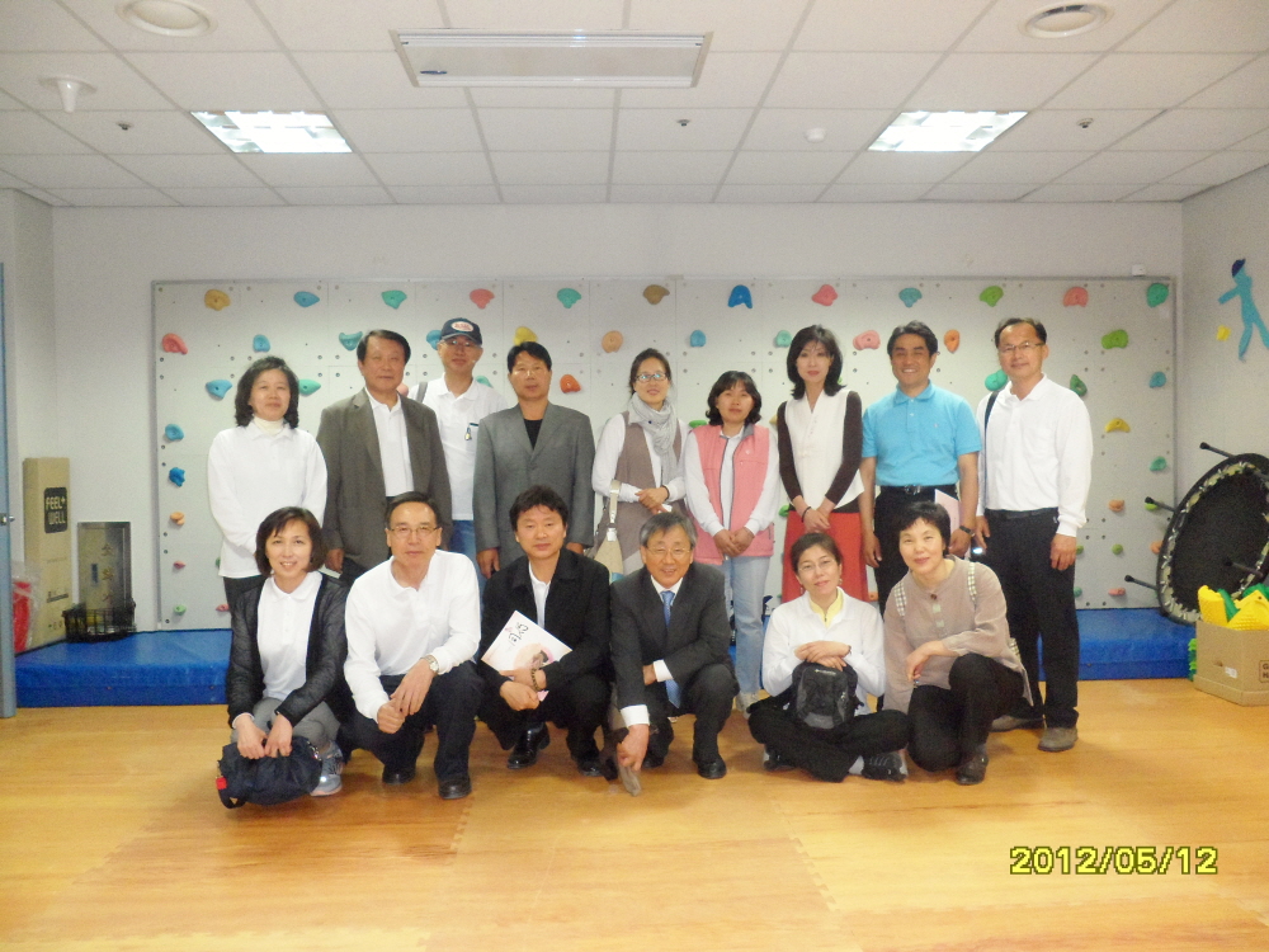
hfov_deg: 65.3
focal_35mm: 27
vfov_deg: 51.4
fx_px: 990
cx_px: 634
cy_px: 476
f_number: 3.5
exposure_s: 1/45
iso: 320
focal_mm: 4.9
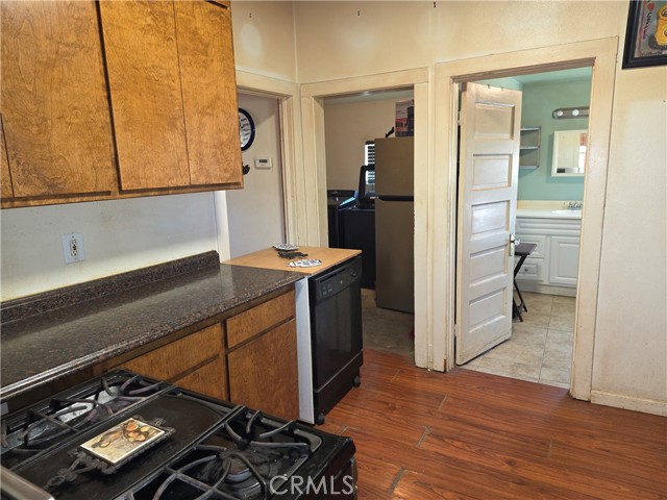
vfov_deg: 58.9
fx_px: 443
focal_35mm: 23
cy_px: 250
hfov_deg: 73.9
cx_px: 334
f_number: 1.7
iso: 125
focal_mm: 6.25
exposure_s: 1/20
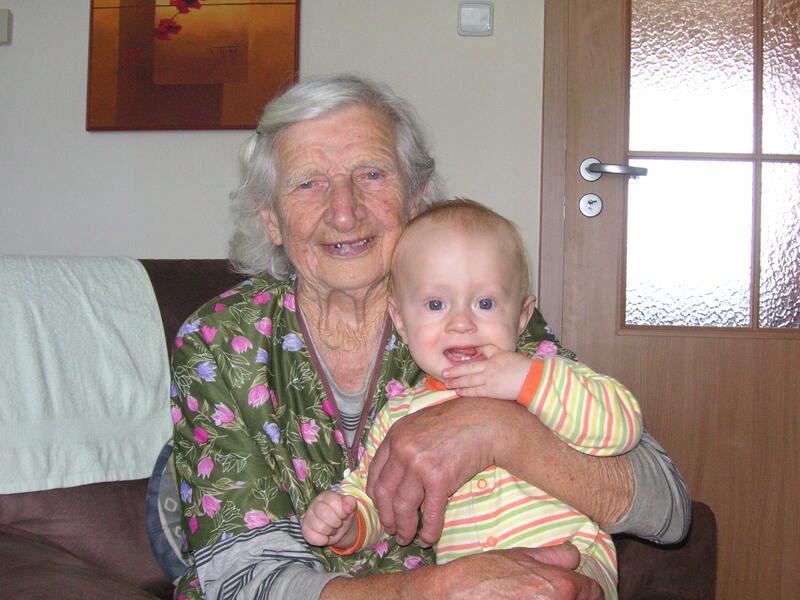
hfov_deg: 40.4
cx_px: 400
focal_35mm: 47
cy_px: 300
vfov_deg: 30.9
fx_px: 1086
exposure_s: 1/45
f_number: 3.3
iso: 160
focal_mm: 7.8
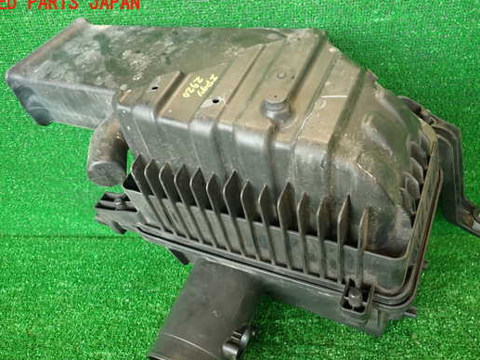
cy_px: 200
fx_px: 402
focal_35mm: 29
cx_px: 250
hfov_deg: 61.6
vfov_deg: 48.2
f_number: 2
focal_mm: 4.5
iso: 200
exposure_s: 1/50
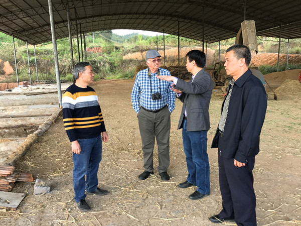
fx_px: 243
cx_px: 150
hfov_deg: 63.4
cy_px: 113
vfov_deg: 49.7
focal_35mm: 28
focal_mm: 3.99
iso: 20
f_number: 1.8
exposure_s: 1/159
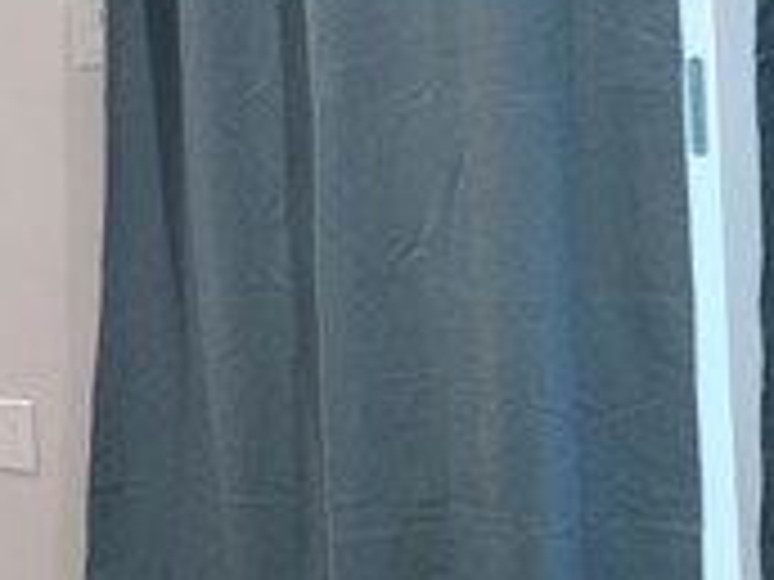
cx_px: -194
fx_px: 2079
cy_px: 153
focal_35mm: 93
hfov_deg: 19.6
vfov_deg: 15.8
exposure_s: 1/120
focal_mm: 7
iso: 250
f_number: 1.8
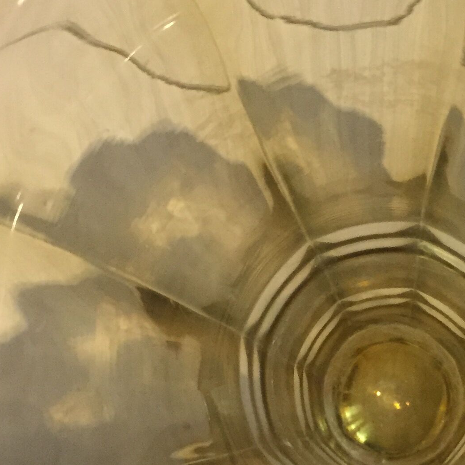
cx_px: 404
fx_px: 1216
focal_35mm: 80
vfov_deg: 21.6
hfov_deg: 21.3
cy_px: 277
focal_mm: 4.15
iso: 250
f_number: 2.2
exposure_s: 1/20
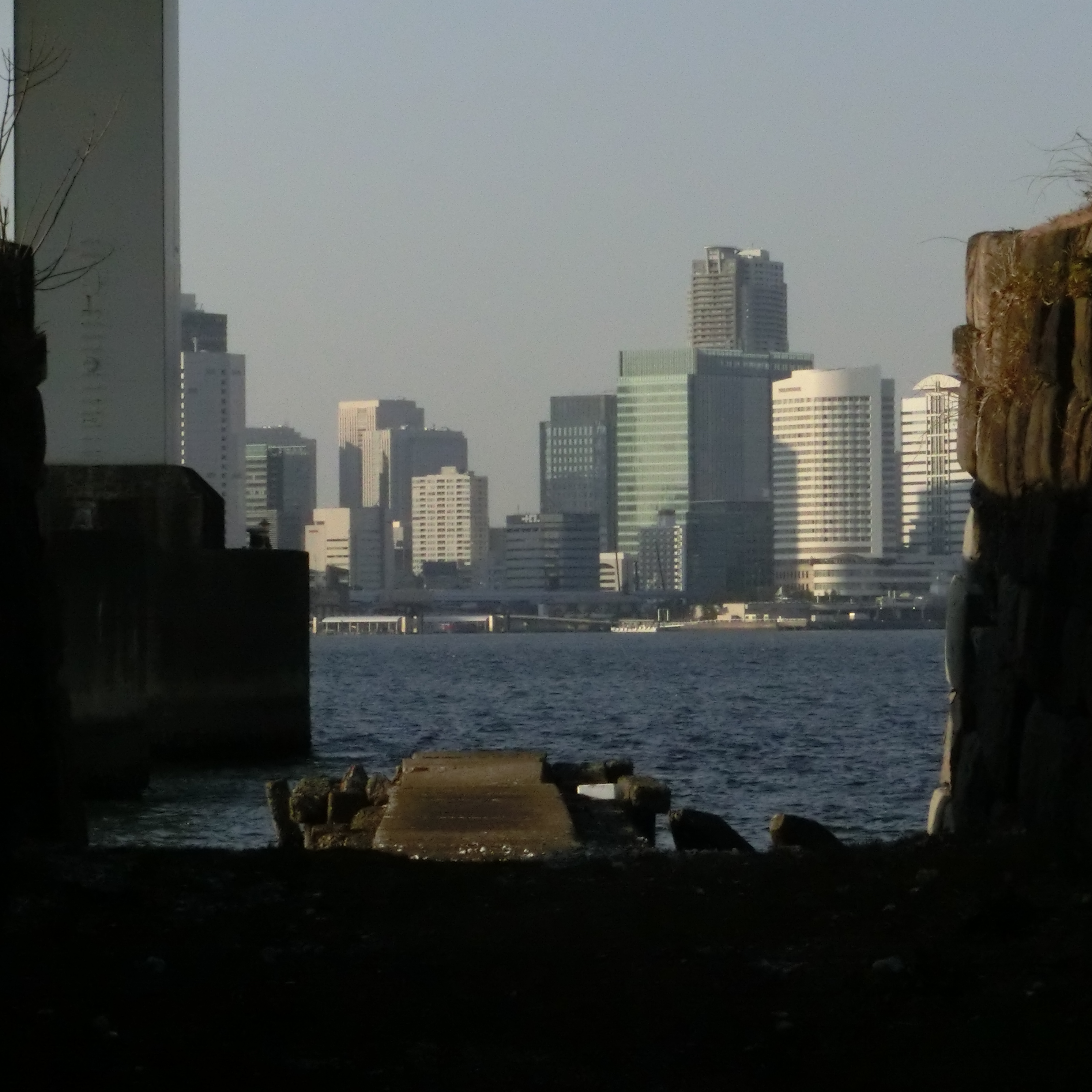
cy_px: 547
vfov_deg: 9.7
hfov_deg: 9.7
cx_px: 696
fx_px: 6424
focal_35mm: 180
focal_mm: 26.91
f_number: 15
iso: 1600
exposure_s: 1/1000
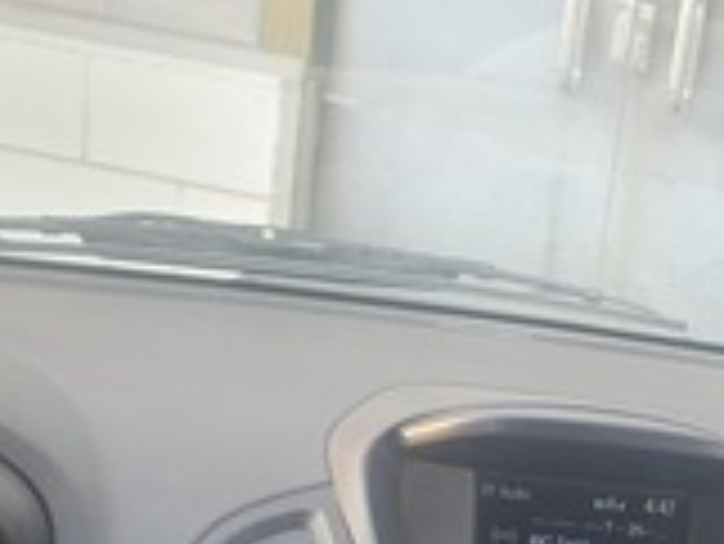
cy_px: 690
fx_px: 1549
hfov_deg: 24.5
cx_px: 803
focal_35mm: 74
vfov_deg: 18.6
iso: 125
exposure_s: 1/120
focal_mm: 4.32
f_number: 2.4
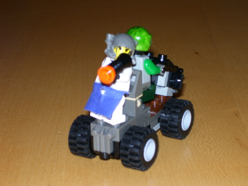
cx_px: 124
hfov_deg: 18.2
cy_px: 93
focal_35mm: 108
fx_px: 774
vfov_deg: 13.7
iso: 80
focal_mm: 18
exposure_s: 1/90
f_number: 4.6
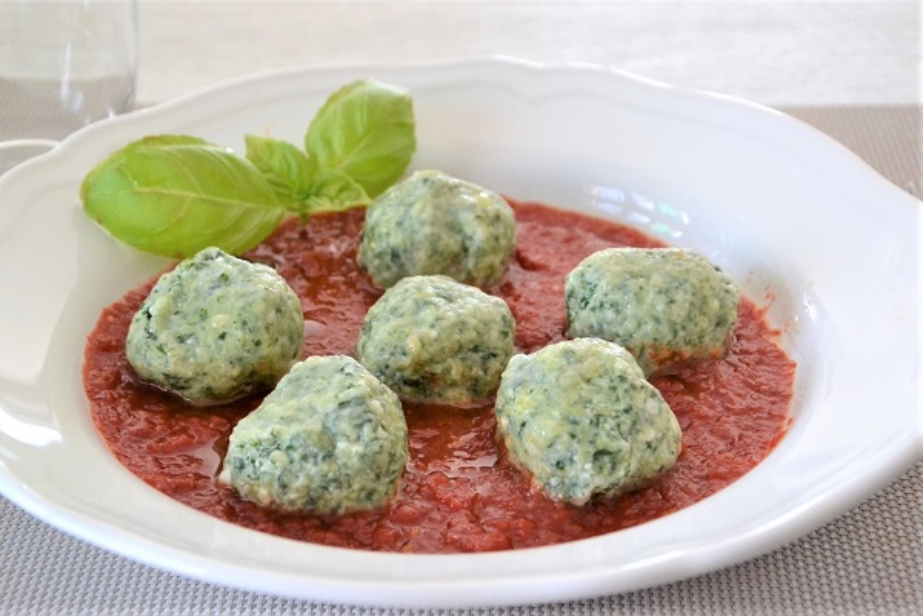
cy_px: 308
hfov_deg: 26.0
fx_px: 2000
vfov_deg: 17.5
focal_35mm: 78
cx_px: 462
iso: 3200
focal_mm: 52
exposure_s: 1/200
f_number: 7.1
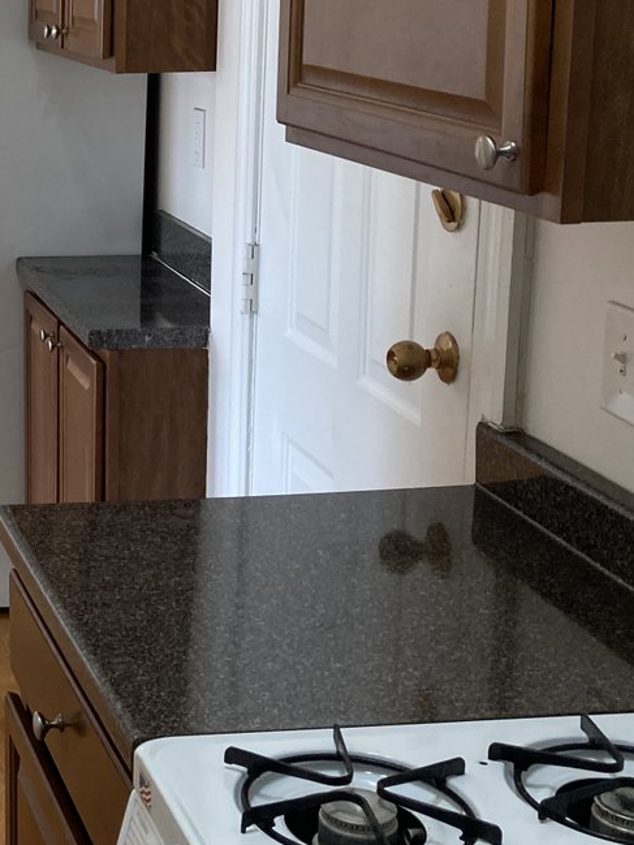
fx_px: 1684
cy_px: 281
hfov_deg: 19.9
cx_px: -150
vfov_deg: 28.0
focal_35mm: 69
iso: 64
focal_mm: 3.99
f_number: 1.8
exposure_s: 1/60
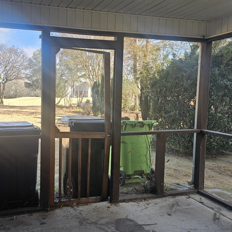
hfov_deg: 46.5
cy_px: 115
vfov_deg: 47.2
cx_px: 78
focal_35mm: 35
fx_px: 265
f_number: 1.7
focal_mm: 6.3
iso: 20
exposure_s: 1/100
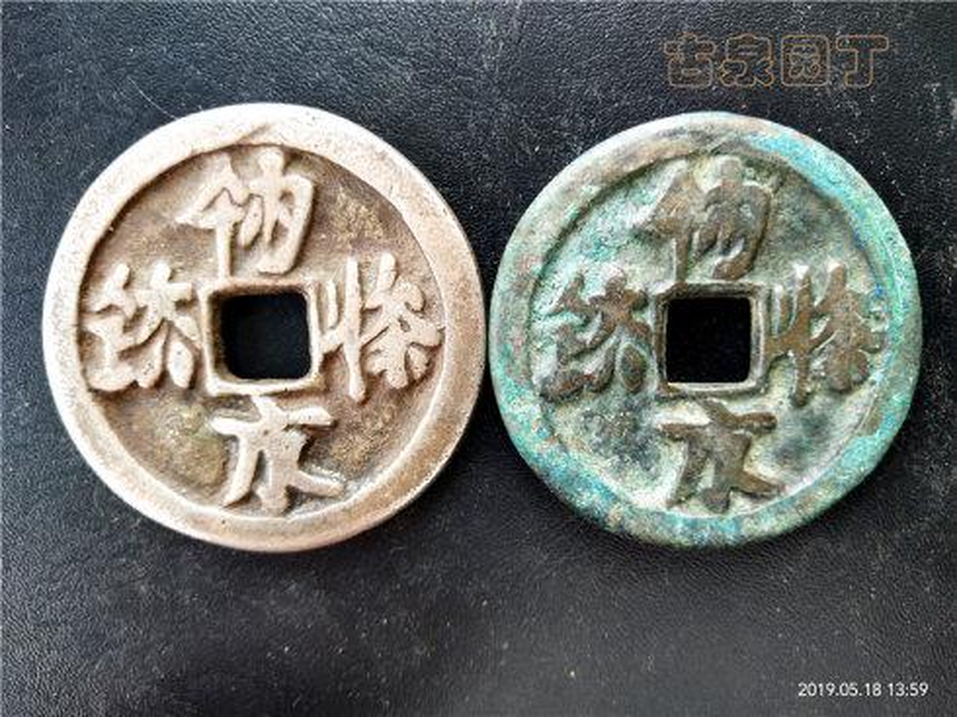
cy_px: 358
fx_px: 829
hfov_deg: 60.0
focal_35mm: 30
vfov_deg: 46.8
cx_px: 478
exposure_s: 1/100
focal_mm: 3.95
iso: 96
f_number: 1.8
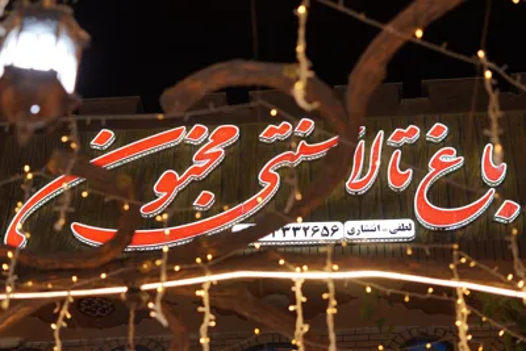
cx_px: 263
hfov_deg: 27.0
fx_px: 1096
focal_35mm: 75
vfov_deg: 18.2
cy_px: 176
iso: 100
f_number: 2.2
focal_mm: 50
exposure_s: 1/100
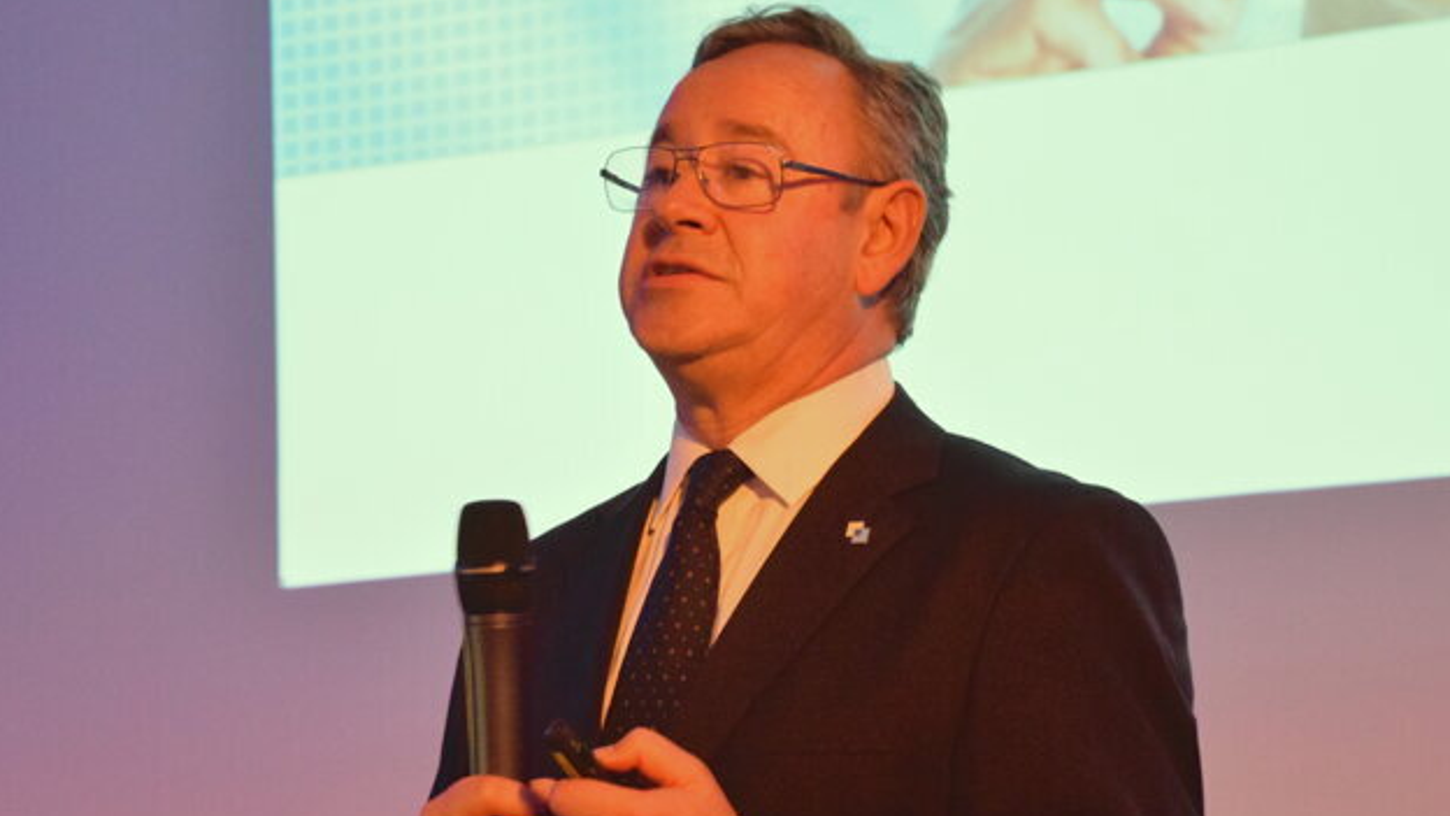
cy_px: 459
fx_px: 5537
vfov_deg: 8.4
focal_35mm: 144
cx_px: 916
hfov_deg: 14.9
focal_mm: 66
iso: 4000
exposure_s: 1/60
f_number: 5.3
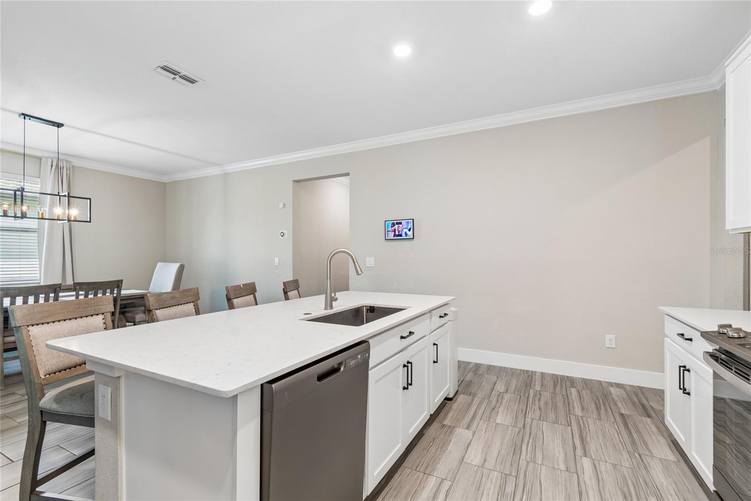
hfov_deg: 100.4
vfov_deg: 77.3
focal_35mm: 15
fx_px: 313
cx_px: 376
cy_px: 250
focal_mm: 10
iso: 100
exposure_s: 1/2
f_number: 7.1
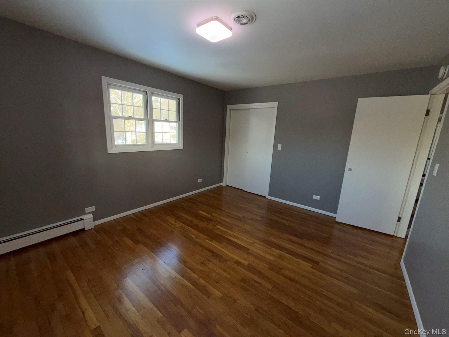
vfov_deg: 85.7
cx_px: 224
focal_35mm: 14
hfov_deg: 102.1
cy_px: 168
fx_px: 182
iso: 50
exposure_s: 1/120
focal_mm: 2.22
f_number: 2.2
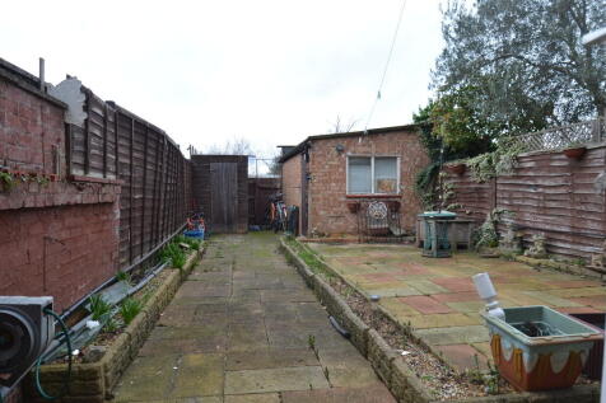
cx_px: 303
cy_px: 202
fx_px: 404
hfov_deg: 73.8
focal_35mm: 24
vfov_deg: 53.1
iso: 280
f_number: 5.6
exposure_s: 1/125
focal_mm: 16
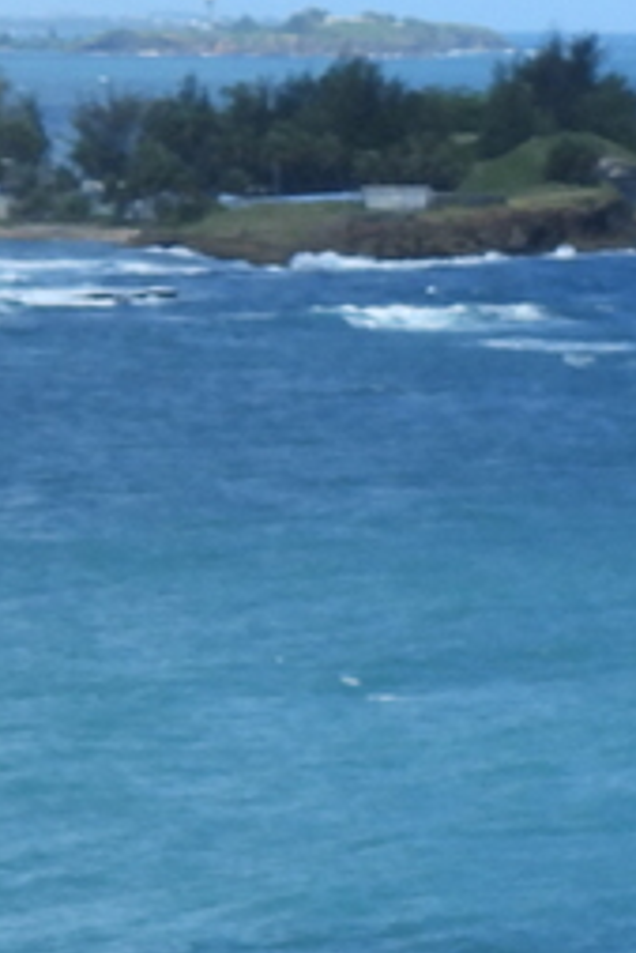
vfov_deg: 7.8
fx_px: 6959
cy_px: 893
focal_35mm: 263
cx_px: 1652
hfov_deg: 5.0
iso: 100
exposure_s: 1/1250
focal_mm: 8.9
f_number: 3.5
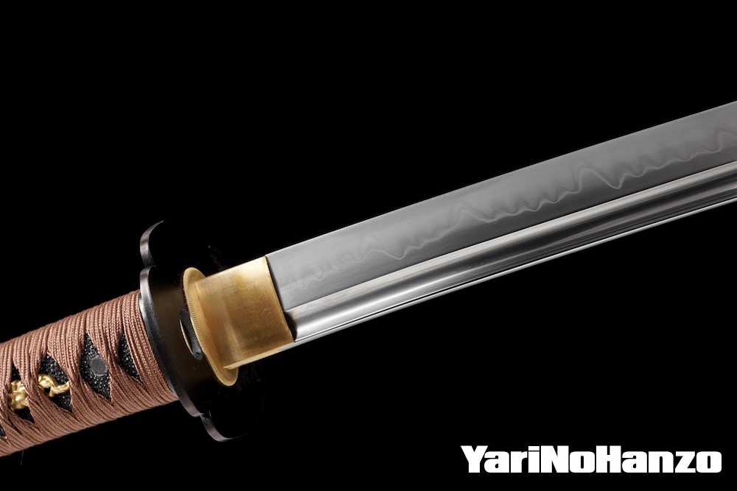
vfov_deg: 18.2
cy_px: 246
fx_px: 1536
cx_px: 368
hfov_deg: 27.0
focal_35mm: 75
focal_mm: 50
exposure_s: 1/160
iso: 100
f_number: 8
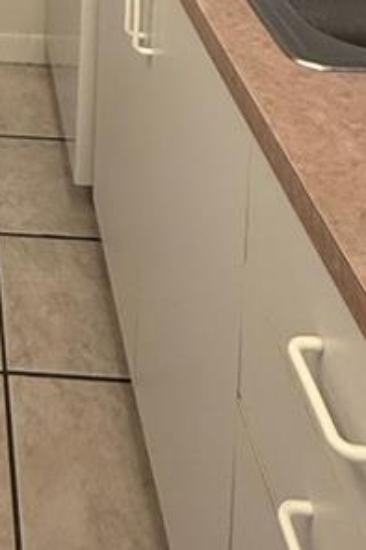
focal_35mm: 59
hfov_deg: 20.6
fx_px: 901
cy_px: -297
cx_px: -136
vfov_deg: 25.0
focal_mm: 2.22
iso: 320
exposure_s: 1/120
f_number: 2.2
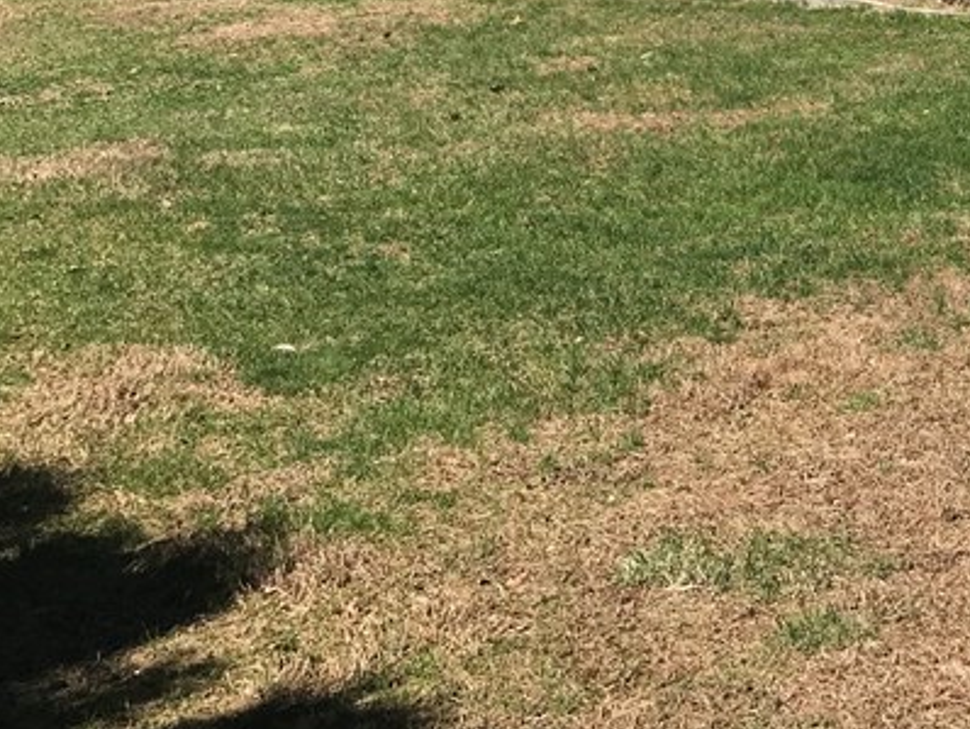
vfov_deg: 19.4
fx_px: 2019
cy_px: -124
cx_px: 994
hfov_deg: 25.5
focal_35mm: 72
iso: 20
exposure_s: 1/1953
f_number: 1.8
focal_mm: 3.99
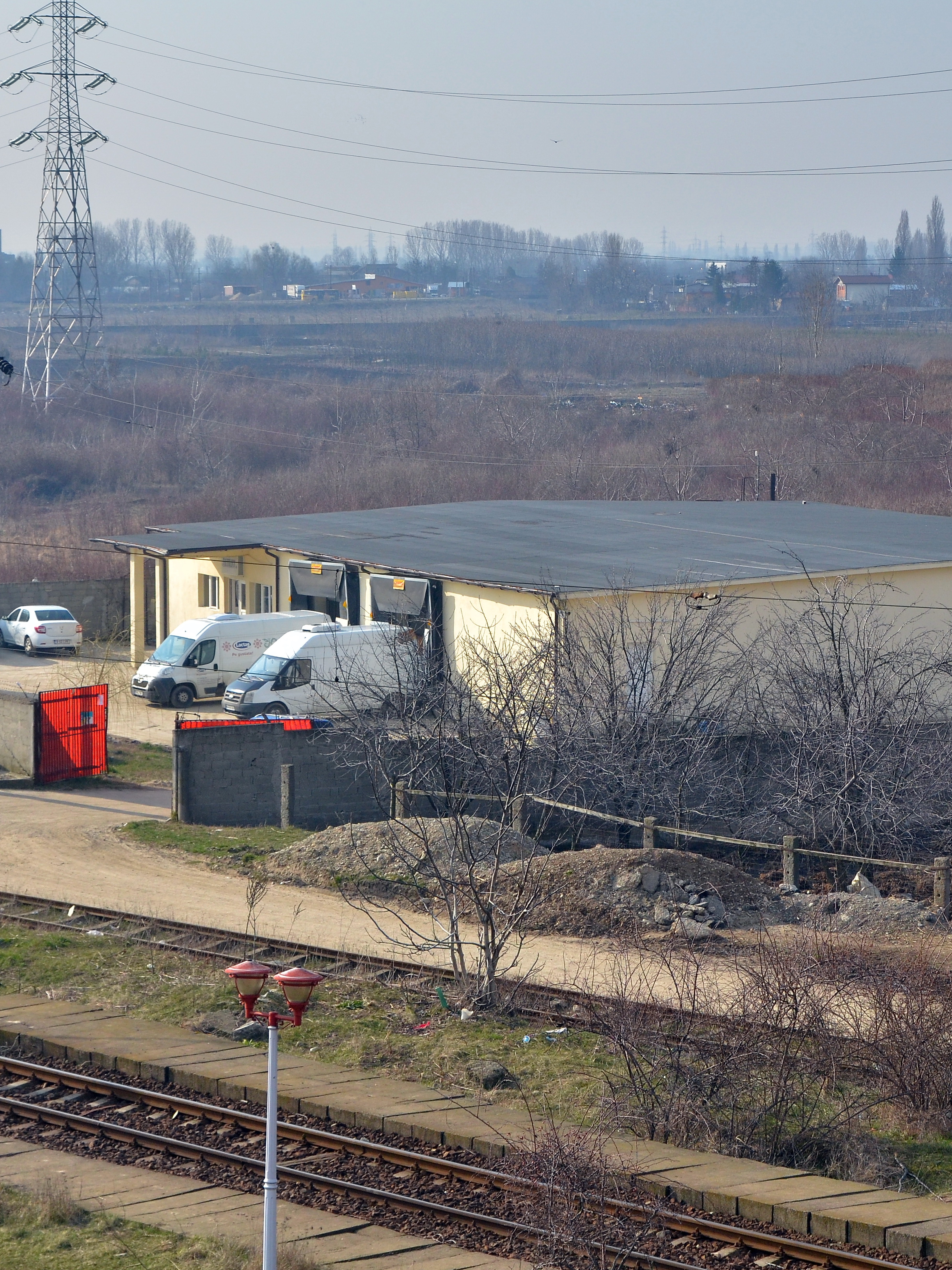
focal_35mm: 109
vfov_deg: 18.0
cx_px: 428
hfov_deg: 13.6
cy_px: 636
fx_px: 3997
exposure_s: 1/2000
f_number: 6.3
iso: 400
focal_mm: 50
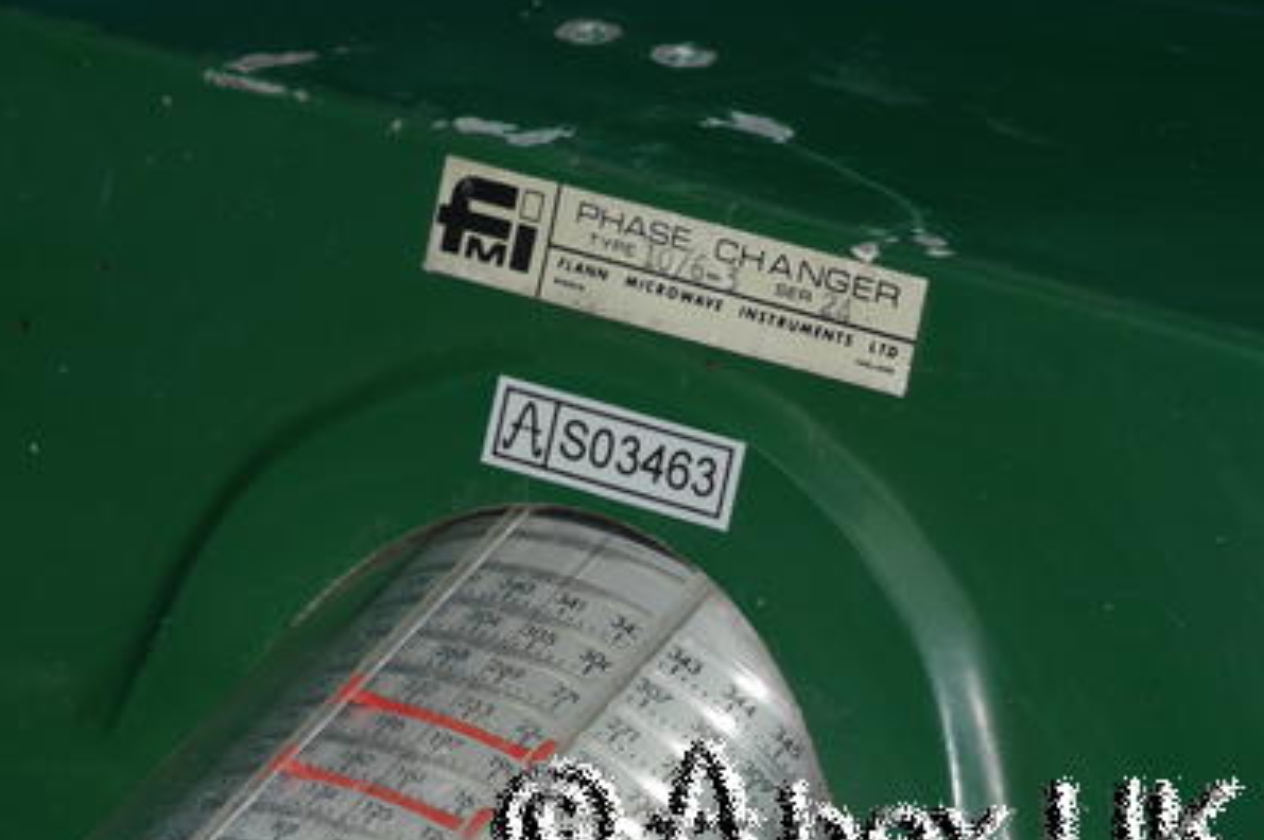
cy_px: 442
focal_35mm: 214
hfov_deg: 9.6
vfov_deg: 6.4
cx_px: 630
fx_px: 7507
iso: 400
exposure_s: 1/60
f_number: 11
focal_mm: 102
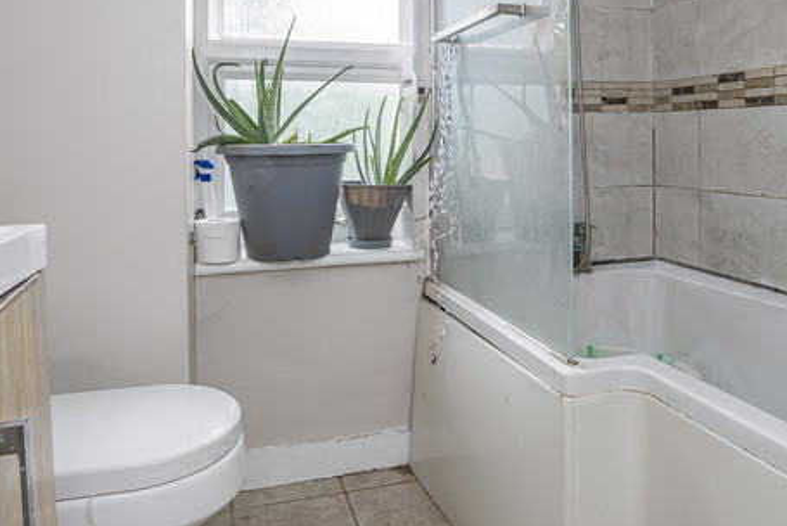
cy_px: 153
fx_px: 591
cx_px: 429
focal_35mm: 27
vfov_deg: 46.8
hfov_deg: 67.2
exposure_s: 1/13
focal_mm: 12
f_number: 9
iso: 320
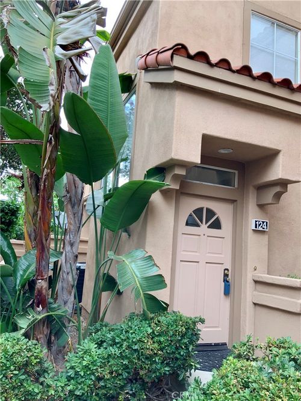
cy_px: 200
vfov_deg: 61.7
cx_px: 150
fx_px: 336
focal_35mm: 29
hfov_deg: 48.2
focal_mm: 3
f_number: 1.8
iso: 16
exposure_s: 1/135
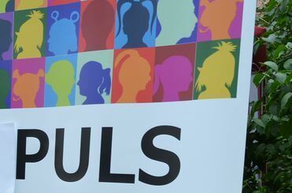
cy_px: 185
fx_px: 720
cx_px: -35
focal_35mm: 89
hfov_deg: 21.7
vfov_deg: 15.0
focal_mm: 22
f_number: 5.6
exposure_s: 1/125
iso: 200
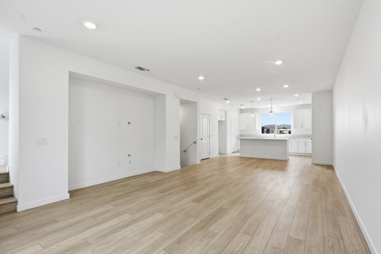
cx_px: 216
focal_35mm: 16
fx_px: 169
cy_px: 131
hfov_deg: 96.2
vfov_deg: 73.7
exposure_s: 1/320
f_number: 8
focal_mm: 14
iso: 500
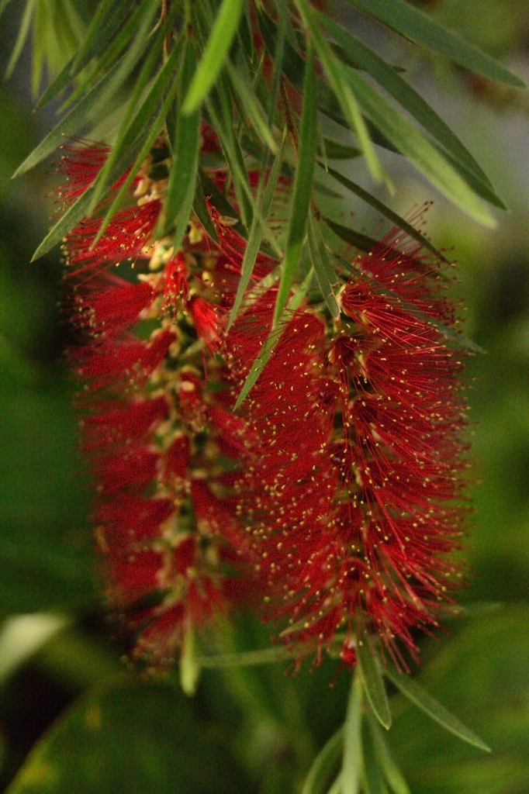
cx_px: 264
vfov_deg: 24.6
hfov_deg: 16.5
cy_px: 397
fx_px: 1820
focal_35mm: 82
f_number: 4.5
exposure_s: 1/4000
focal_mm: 55
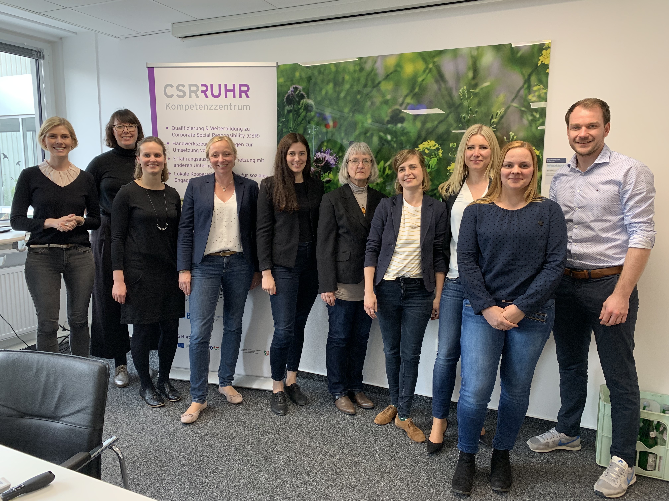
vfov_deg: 53.1
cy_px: 250
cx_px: 334
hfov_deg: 67.3
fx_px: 502
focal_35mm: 26
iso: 100
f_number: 1.8
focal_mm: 4.25
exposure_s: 1/119
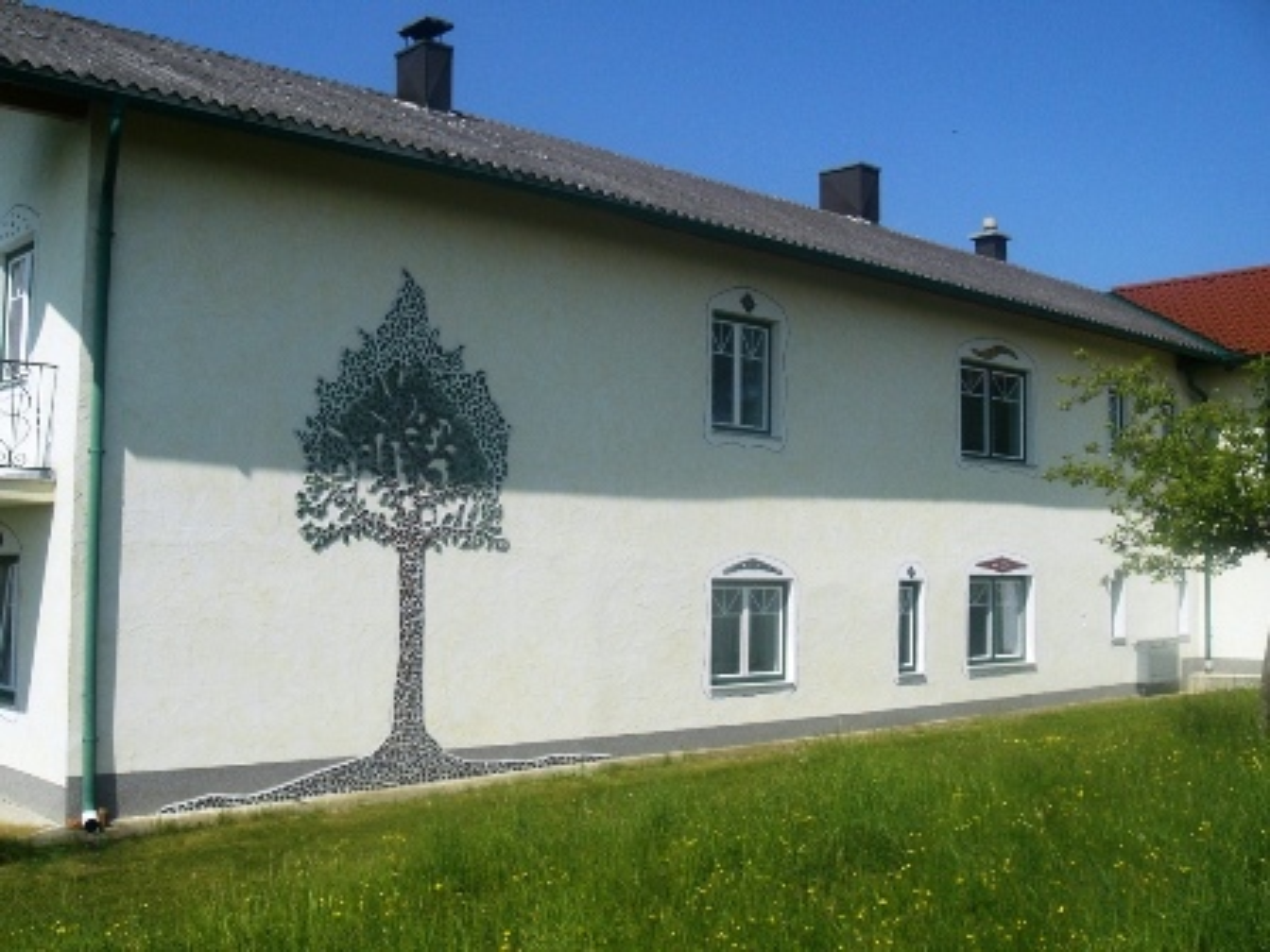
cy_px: 476
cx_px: 635
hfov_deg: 49.0
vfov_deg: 37.7
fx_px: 1394
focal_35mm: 38
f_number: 4.4
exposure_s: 1/1000
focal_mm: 6.3
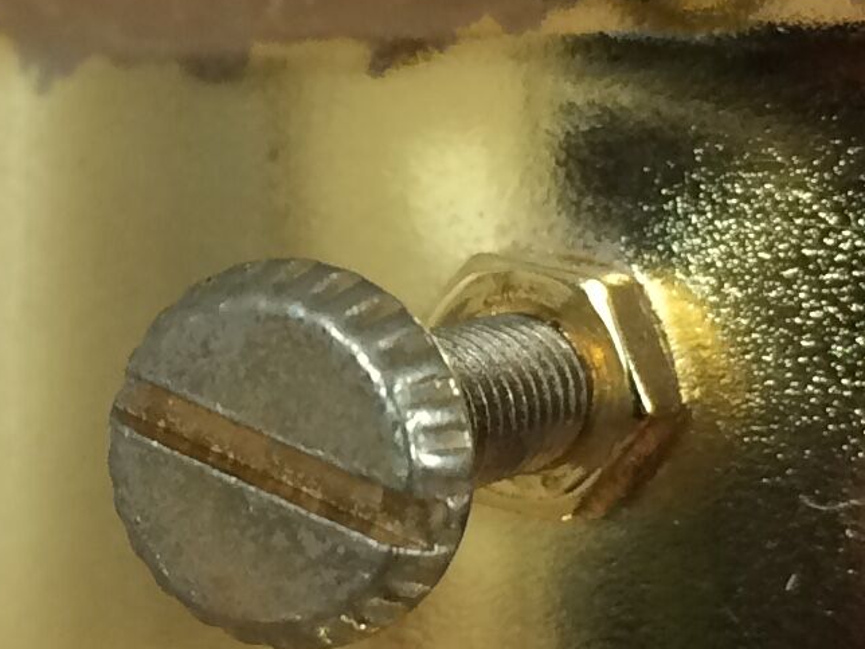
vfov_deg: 10.1
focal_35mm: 147
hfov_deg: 13.4
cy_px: 208
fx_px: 3673
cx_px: 199
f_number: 2.2
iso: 40
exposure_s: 1/33
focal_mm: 4.15
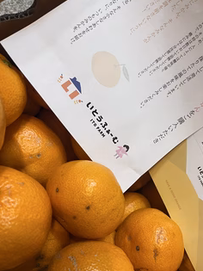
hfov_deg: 42.6
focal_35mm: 33
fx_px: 258
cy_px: 167
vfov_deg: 54.8
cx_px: 127
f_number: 1.6
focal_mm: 5.1
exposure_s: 1/60
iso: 160
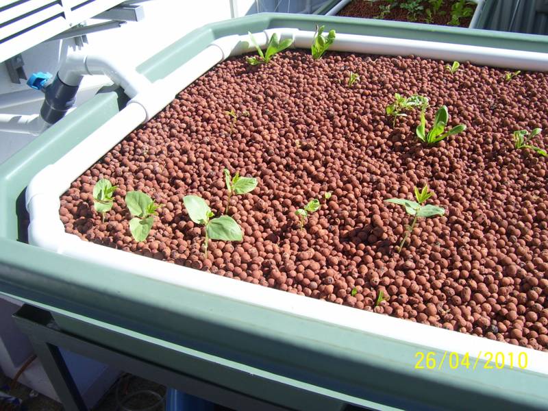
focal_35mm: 34
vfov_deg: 41.8
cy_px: 206
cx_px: 274
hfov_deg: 54.0
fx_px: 538
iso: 80
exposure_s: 1/350
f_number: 4.8
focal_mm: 5.6
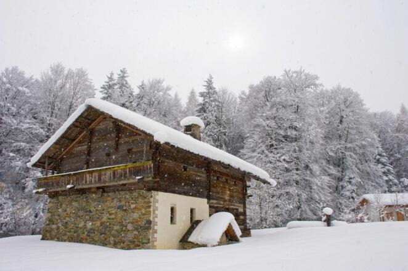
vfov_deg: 47.8
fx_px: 306
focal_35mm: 27
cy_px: 136
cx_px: 204
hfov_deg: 67.4
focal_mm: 27
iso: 200
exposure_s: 1/160
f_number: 18
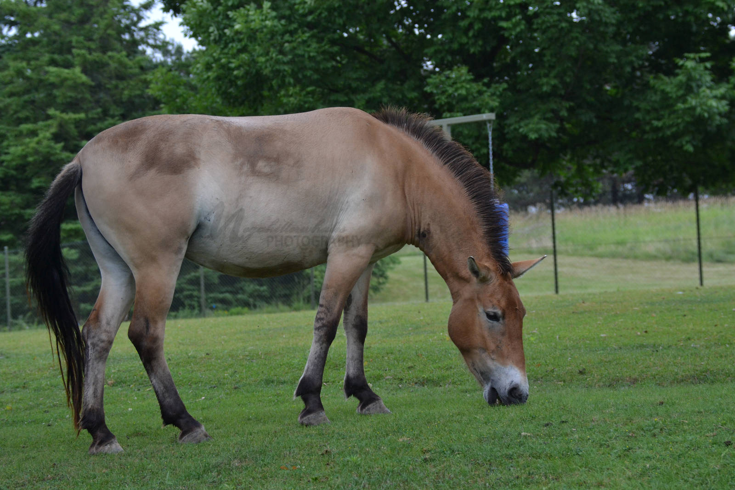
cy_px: 245
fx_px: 2389
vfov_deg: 11.7
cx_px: 368
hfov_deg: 17.5
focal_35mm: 117
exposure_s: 1/500
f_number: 5.6
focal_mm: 78
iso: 640
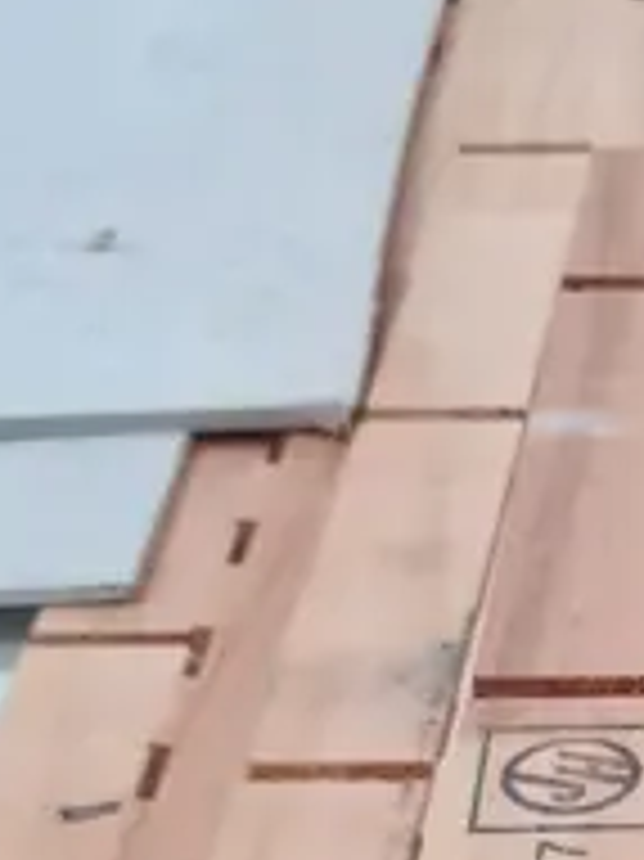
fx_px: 3328
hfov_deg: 10.1
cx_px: 1324
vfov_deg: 14.2
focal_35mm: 134
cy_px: 1054
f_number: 1.8
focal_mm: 7
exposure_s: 1/100
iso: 125
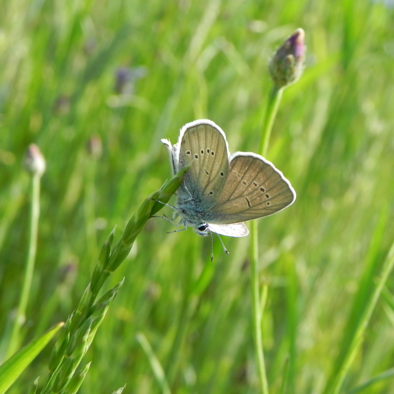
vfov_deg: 17.2
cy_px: 197
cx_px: 232
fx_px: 1301
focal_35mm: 101
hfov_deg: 17.2
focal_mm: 15.1
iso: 160
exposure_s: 1/300
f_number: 5.6
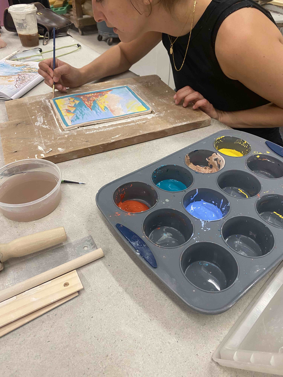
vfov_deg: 67.3
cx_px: 142
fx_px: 283
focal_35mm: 26
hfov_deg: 53.1
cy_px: 188
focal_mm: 4.25
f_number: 1.8
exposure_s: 1/41
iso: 125
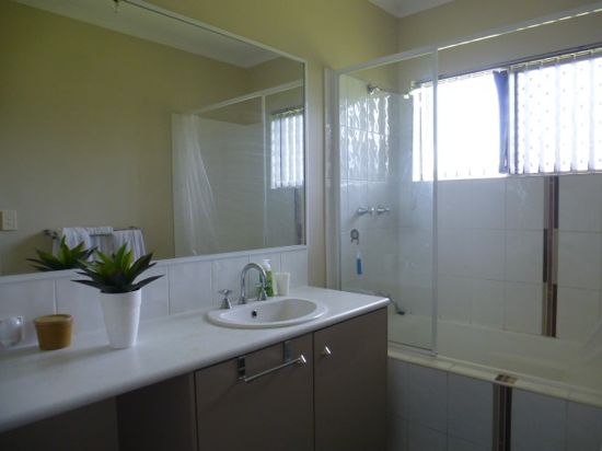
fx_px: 417
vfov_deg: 56.8
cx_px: 301
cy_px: 226
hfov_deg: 71.6
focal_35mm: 24
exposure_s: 1/60
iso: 320
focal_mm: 4.3
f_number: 3.3
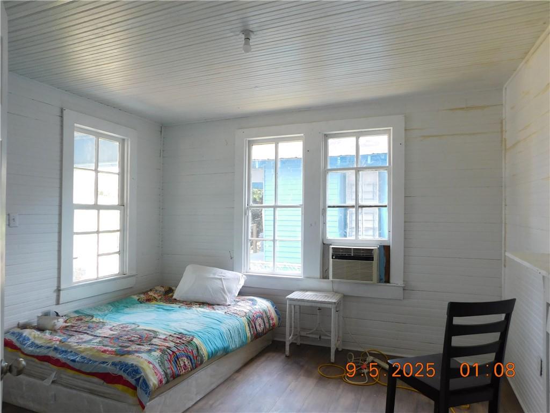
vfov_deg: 58.9
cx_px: 275
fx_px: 365
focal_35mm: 23
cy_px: 206
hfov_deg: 73.9
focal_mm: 4
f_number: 3
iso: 125
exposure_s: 1/50
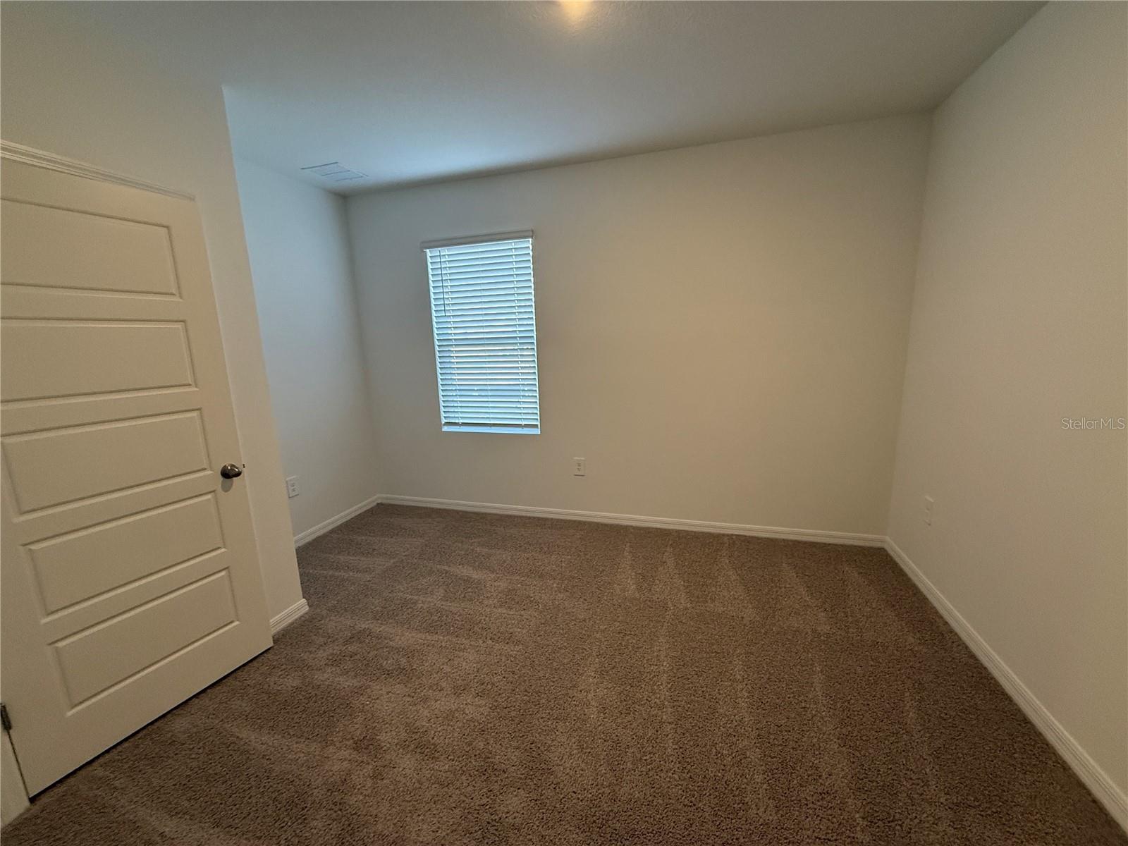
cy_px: 423
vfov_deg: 85.7
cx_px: 564
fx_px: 456
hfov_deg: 102.1
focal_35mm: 14
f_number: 2.2
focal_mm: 2.22
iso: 320
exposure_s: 1/120
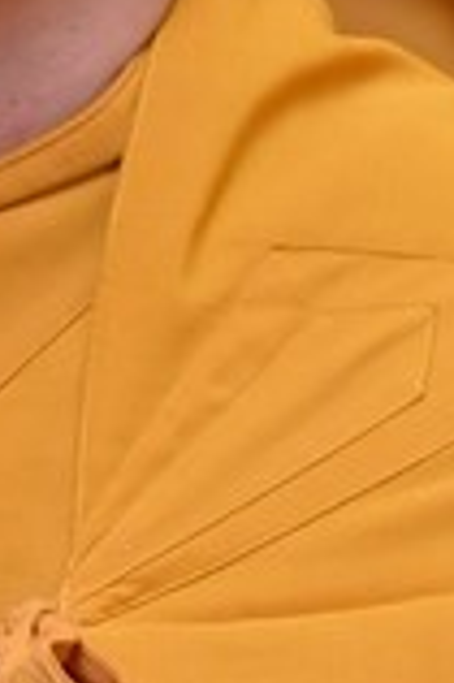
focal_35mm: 587
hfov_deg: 2.3
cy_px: 610
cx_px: -164
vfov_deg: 3.5
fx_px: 11128
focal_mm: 95
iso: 1250
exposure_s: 1/200
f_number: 5
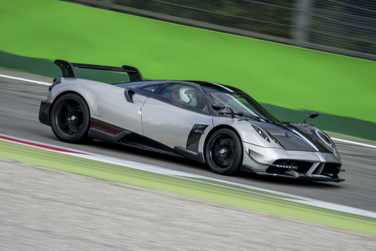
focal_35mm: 818
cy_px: 117
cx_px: 174
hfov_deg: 2.5
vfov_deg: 1.7
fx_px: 8543
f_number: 8
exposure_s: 1/125
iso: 100
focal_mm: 500
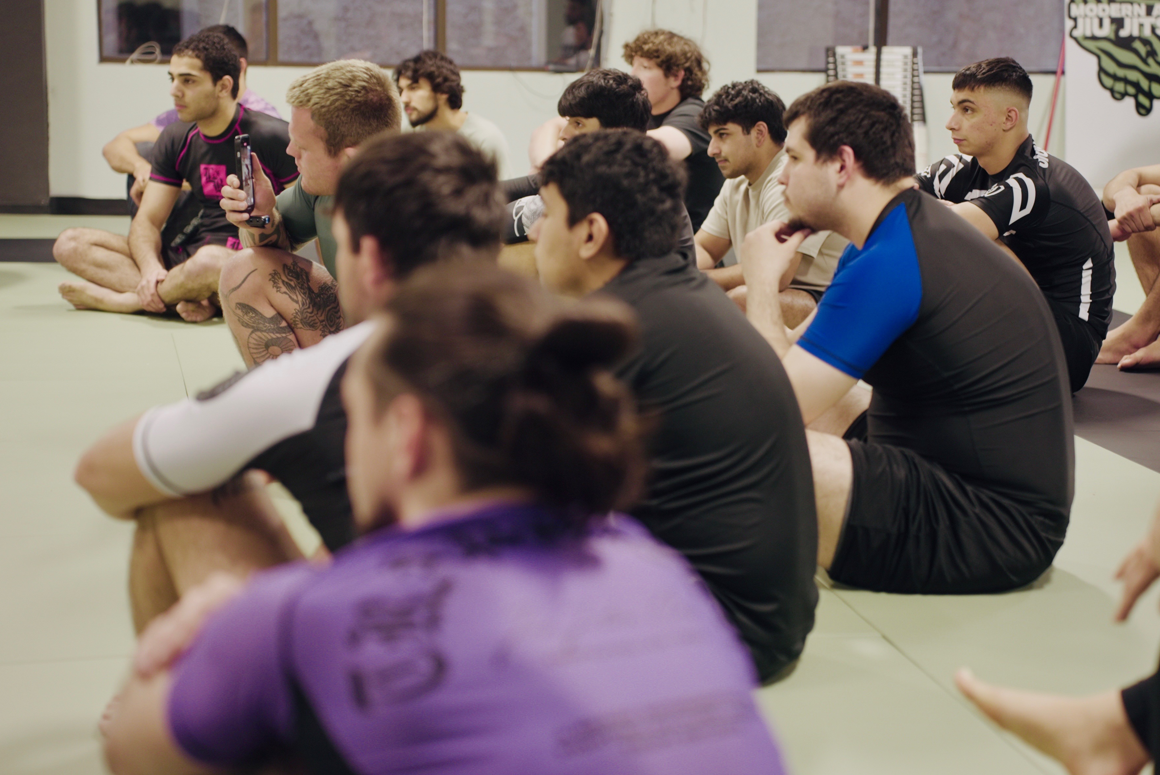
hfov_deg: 22.6
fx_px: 2902
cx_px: 629
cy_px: 327
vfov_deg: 15.2
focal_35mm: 90
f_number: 2.8
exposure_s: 1/50
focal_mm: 75
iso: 800
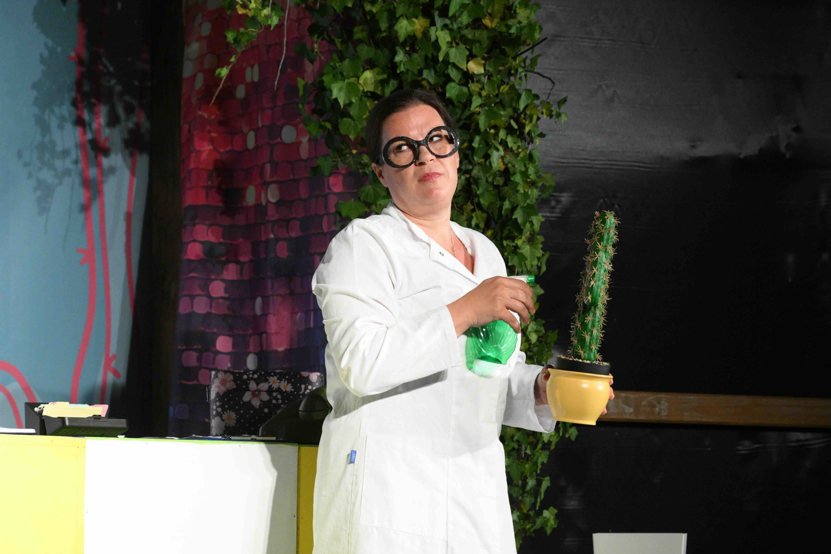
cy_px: 277
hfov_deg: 11.4
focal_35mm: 180
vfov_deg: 7.6
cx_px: 416
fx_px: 4154
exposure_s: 1/400
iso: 3200
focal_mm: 120
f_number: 4
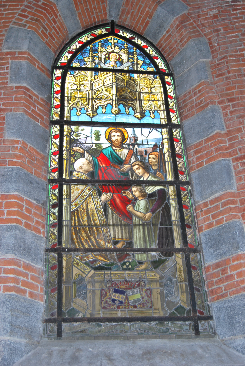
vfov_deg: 46.3
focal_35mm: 42
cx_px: 122
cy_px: 183
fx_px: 427
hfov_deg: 32.0
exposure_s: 1/80
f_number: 4.2
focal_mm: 28
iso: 200
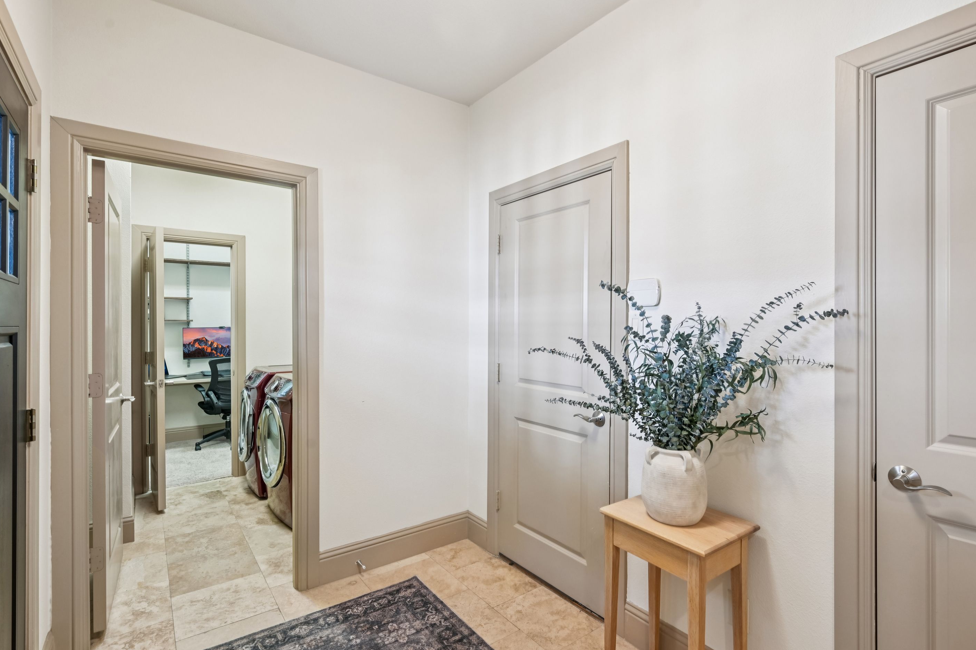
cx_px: 499
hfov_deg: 91.5
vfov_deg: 68.8
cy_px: 322
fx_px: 475
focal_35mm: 18
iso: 400
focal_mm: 16.5
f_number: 8
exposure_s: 1/10
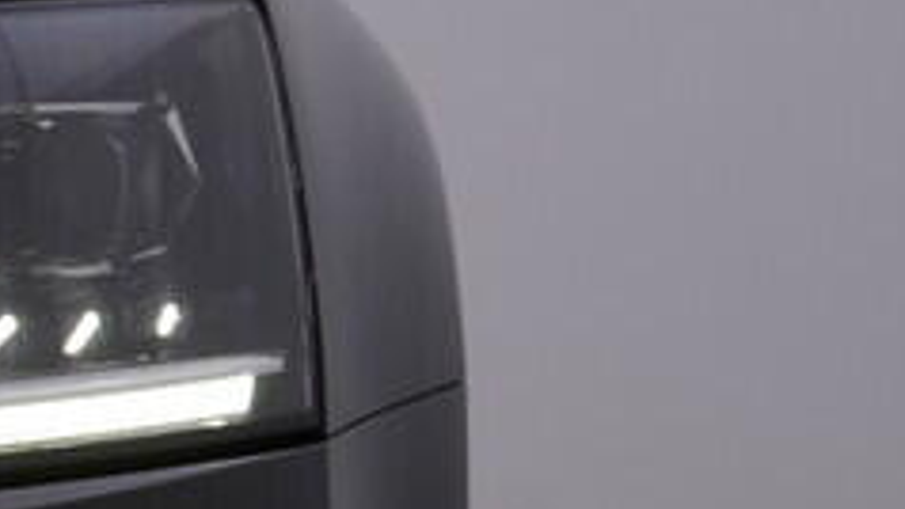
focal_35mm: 162
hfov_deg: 13.0
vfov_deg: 7.4
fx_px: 3888
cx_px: -106
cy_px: 701
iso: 125
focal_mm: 24
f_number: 5.6
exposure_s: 1/160
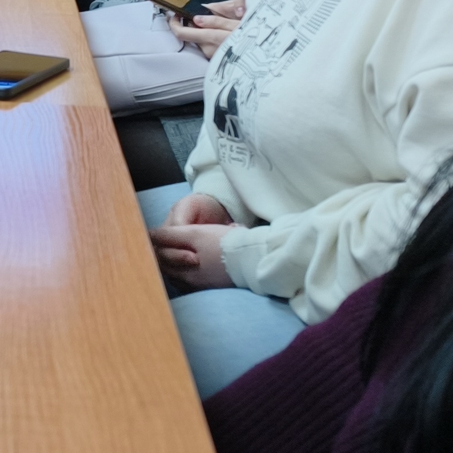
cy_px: -247
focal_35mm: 105
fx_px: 1555
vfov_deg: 15.2
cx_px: -366
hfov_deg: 14.5
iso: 64
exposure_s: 1/99.9
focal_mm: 6.45
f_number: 1.62
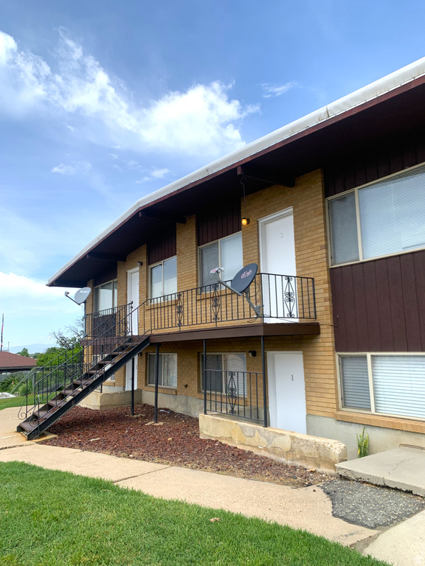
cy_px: 283
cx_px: 212
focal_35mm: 26
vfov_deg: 67.3
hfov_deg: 53.1
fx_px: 426
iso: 25
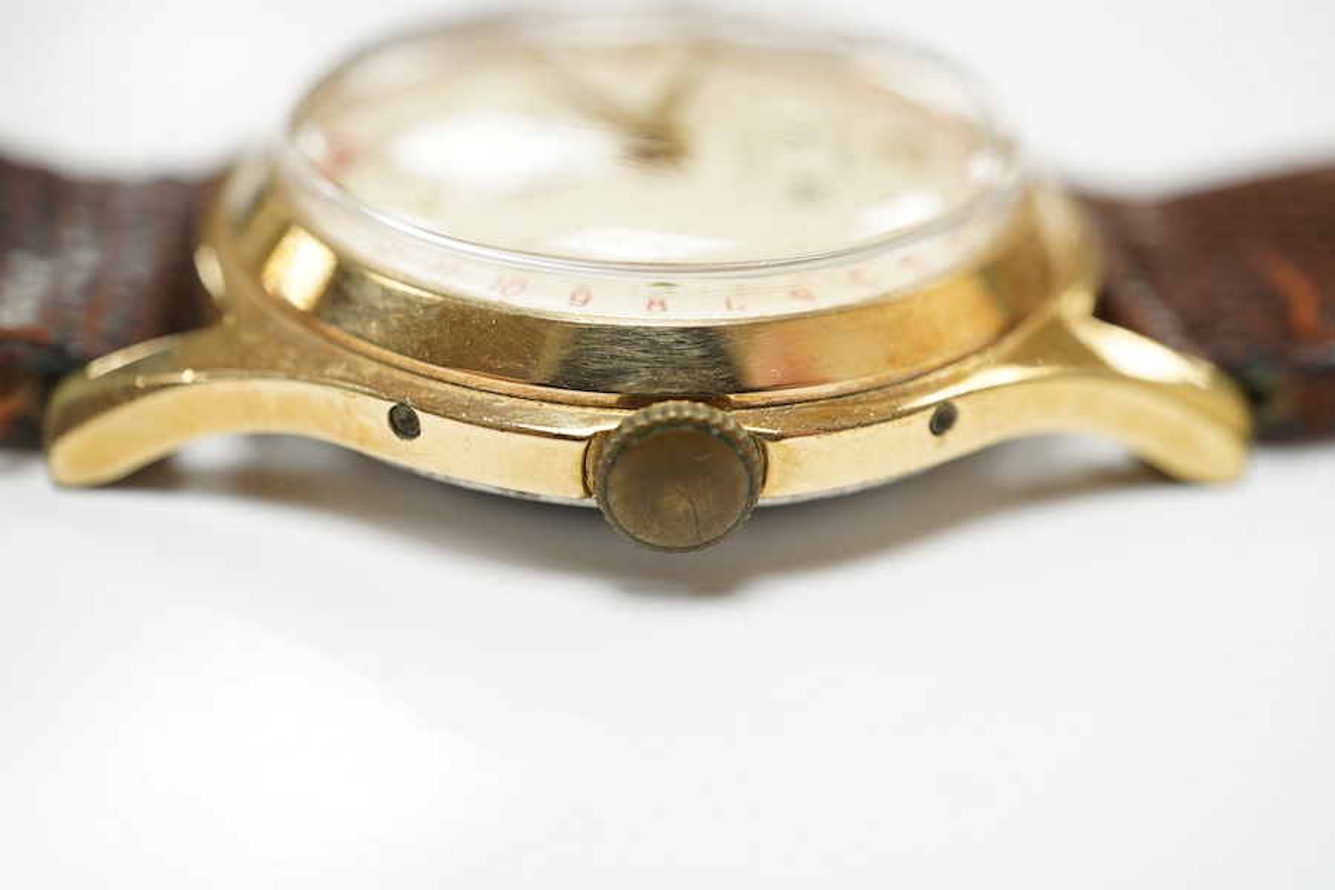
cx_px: 668
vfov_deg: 29.9
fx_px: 1669
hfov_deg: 43.6
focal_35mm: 45
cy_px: 445
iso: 1250
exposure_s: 1/125
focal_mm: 30
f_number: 9
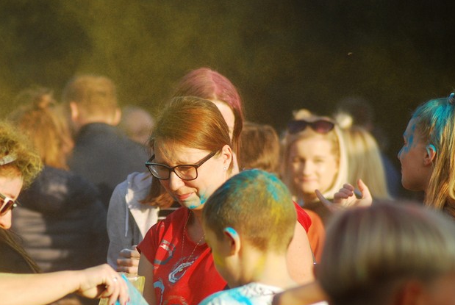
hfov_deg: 5.9
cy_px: 191
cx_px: 164
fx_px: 4418
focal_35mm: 349
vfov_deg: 4.0
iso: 320
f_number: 4.8
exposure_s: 1/640
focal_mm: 180
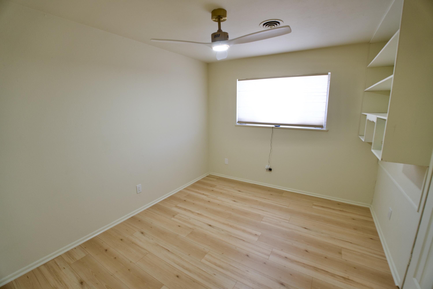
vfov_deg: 77.3
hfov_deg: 100.4
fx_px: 180
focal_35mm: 15
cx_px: 216
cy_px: 144
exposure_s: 1/30
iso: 250
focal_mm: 10
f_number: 3.5
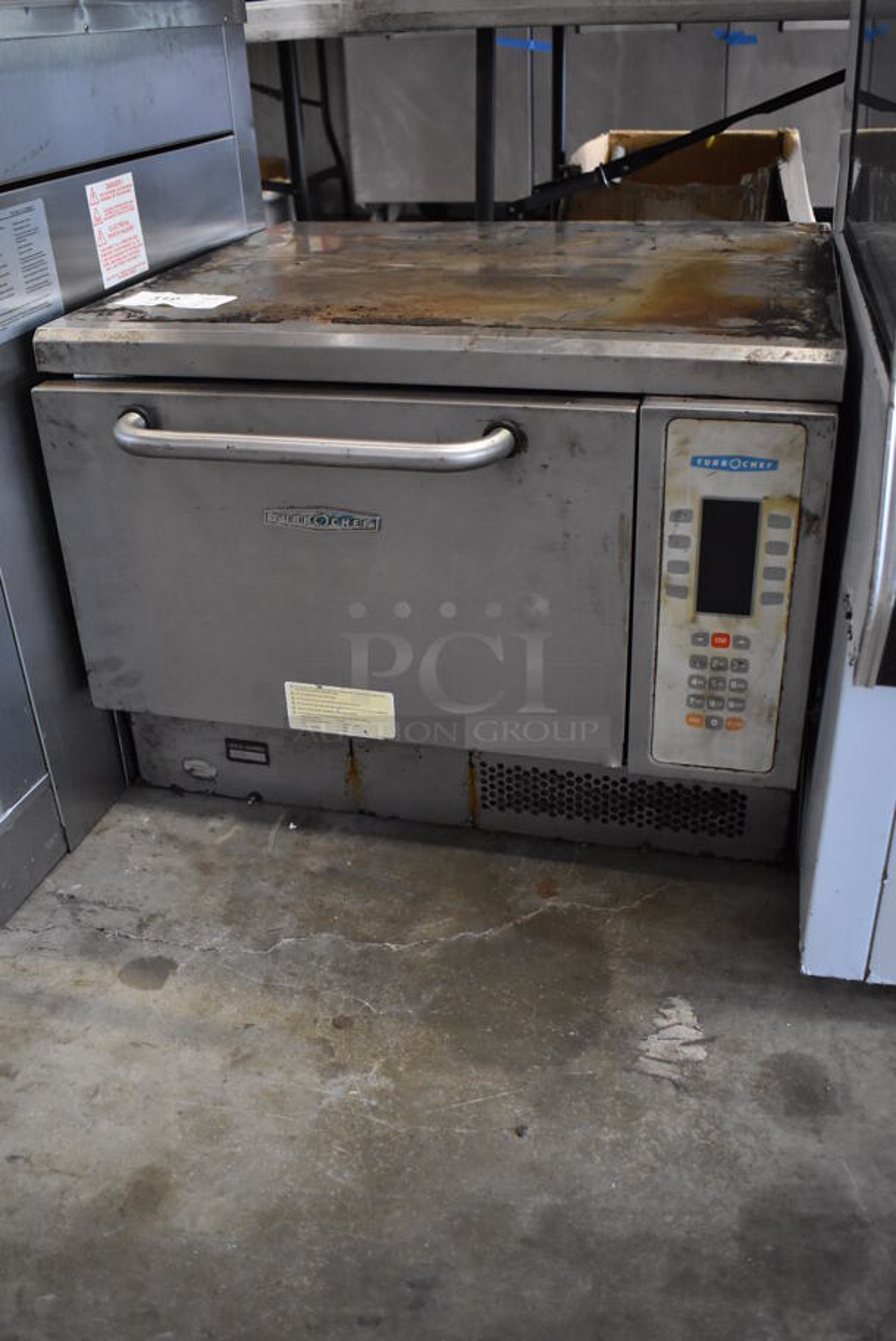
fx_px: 1174
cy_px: 670
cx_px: 448
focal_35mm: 32
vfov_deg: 59.5
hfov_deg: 41.8
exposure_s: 1/125
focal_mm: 21
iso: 2800
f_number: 3.8
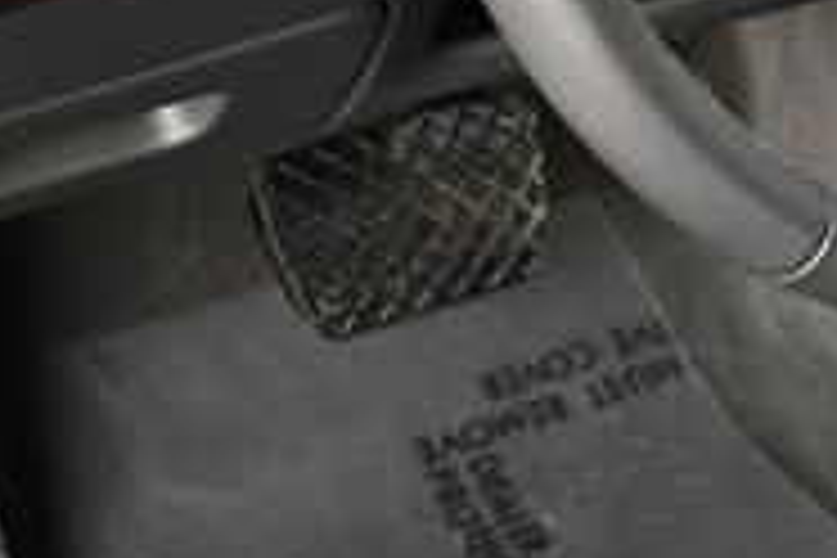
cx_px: 1287
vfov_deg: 9.6
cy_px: -292
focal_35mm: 138
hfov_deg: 13.9
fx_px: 3208
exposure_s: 1/160
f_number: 3.5
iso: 800
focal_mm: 20
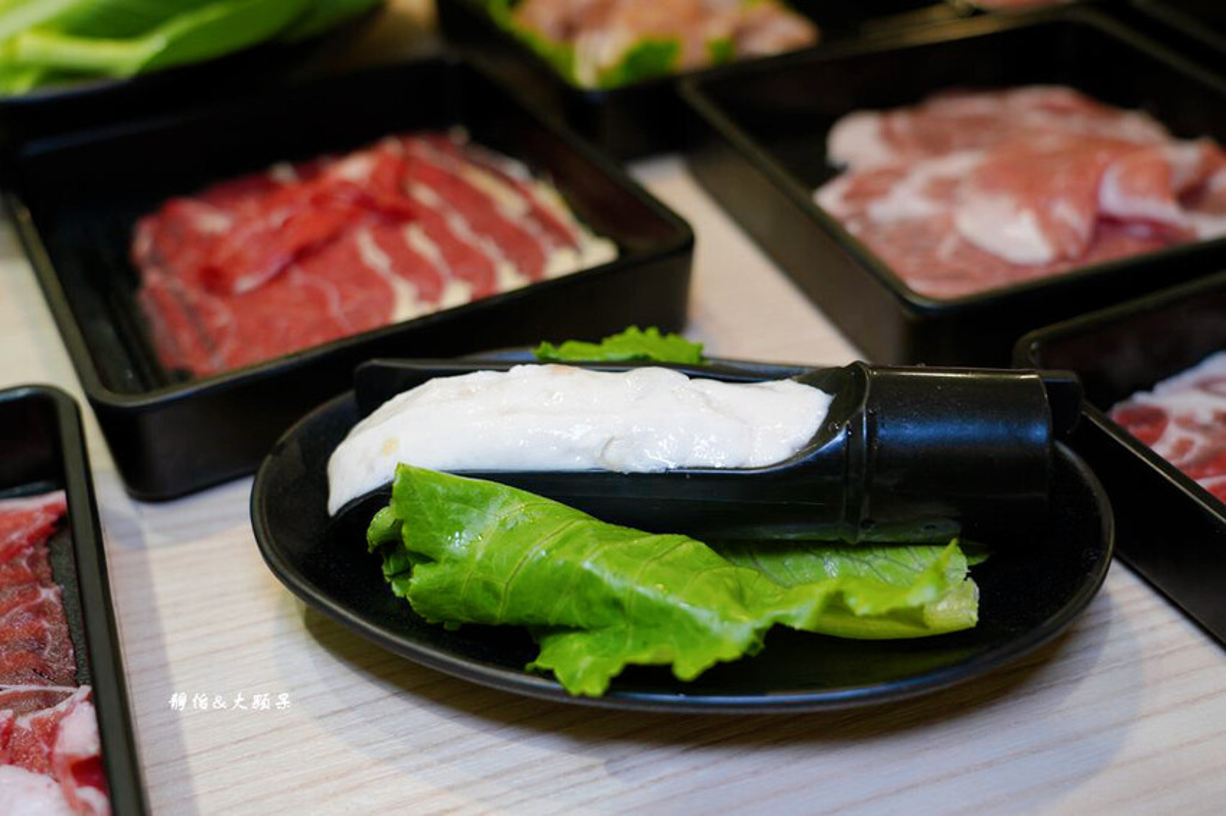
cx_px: 613
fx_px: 1362
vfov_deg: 33.4
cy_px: 408
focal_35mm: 40
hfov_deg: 48.5
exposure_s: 1/50
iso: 320
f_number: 4.5
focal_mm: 40
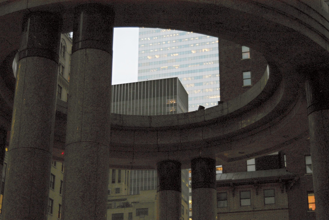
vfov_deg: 23.8
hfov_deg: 35.1
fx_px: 521
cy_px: 110
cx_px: 164
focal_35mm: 57
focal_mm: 38
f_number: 4
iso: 200
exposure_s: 1/30
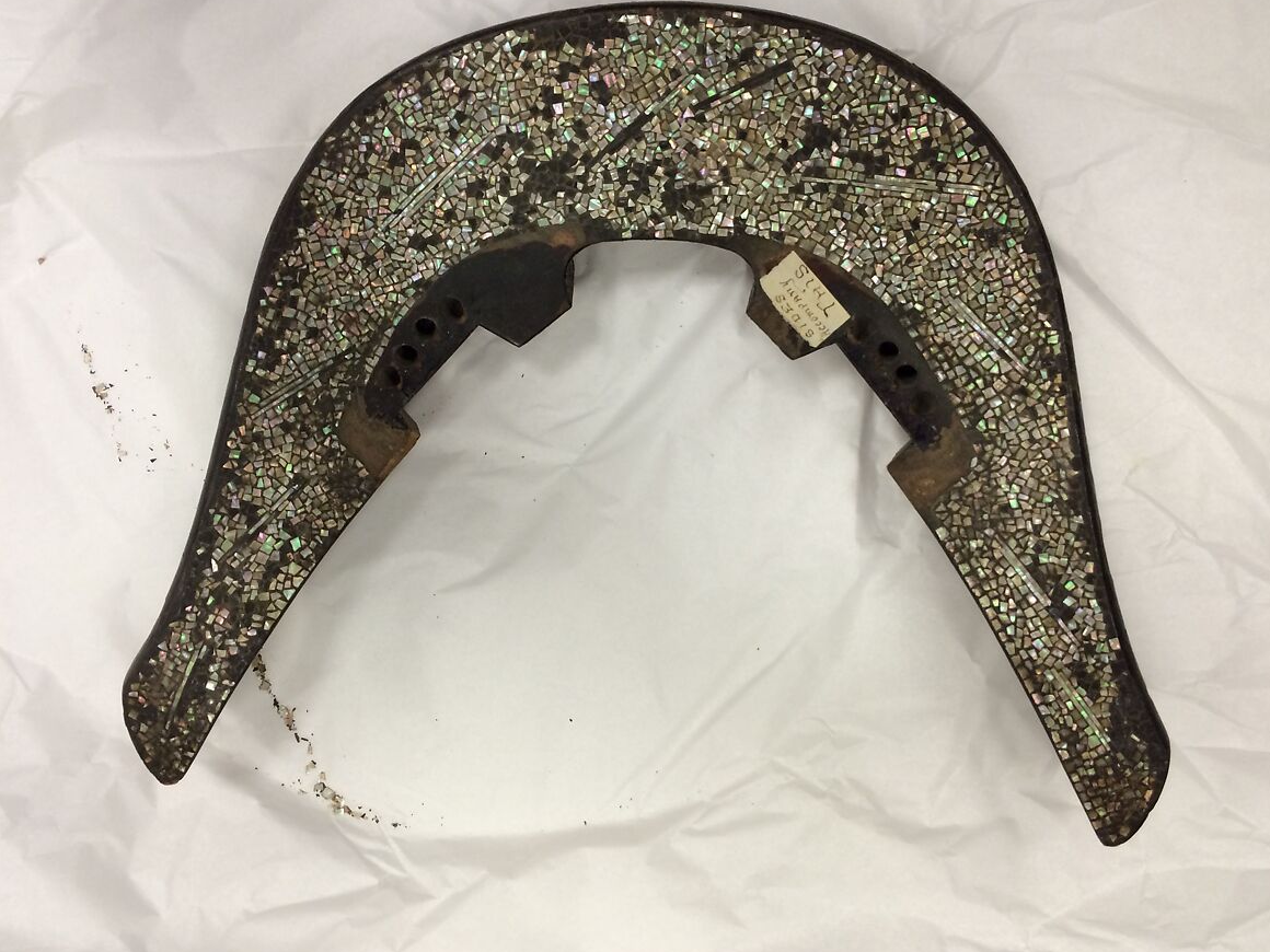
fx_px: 1101
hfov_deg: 60.0
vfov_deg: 46.8
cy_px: 478
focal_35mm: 30
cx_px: 638
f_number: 2.2
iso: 50
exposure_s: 1/30
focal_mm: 4.15
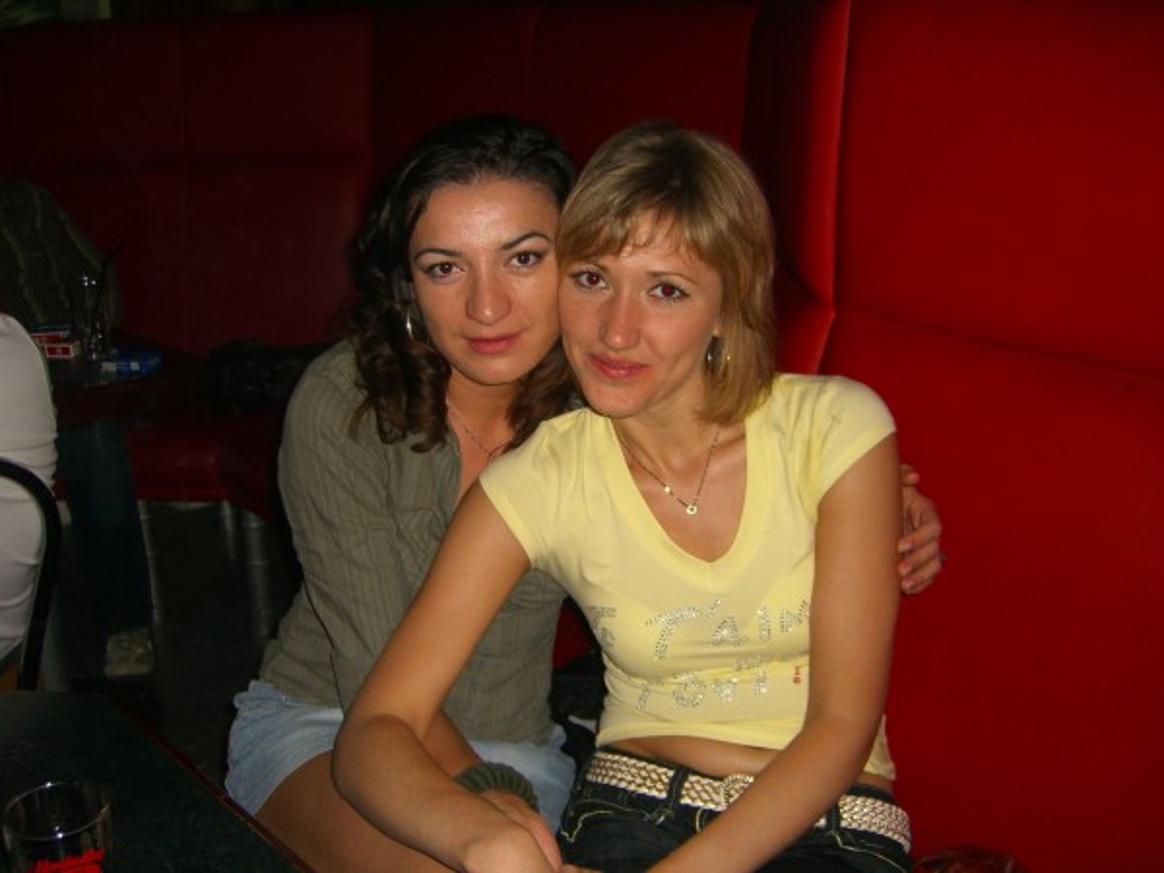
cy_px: 436
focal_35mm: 38
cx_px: 582
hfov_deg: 49.0
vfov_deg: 37.7
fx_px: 1278
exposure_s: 1/60
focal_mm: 7.9
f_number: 2.8
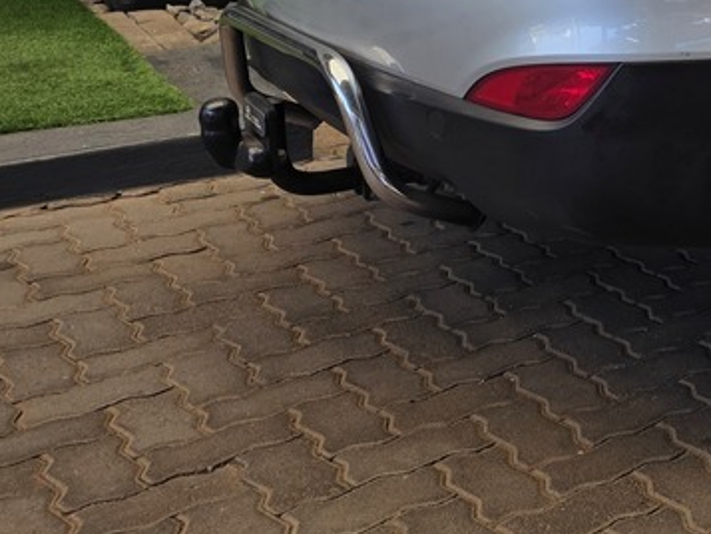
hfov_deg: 25.4
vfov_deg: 21.0
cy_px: -78
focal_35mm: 66
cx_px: 920
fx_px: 1356
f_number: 1.7
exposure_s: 1/166
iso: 12
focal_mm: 6.25
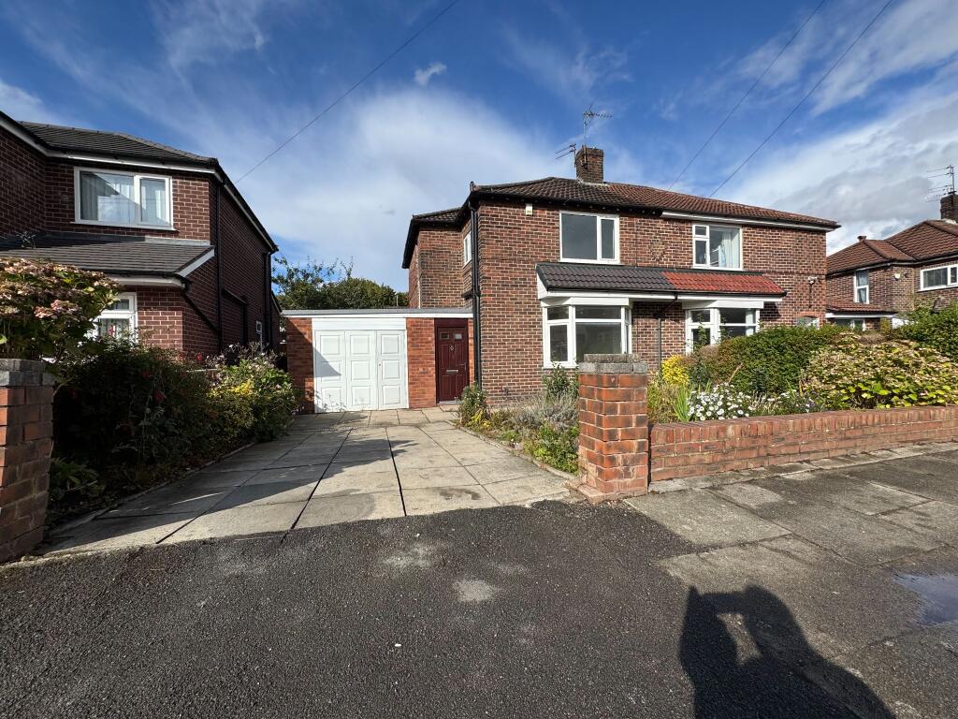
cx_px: 479
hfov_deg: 102.1
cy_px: 360
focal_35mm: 14
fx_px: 387
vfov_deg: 85.7
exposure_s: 1/2770
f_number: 2.2
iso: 50
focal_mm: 2.22
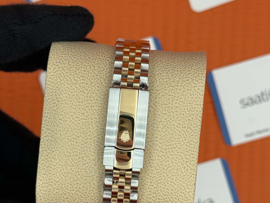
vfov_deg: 22.5
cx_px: 134
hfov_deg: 29.8
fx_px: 507
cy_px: 124
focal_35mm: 65
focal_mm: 6.76
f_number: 1.78
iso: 64
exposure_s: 1/855
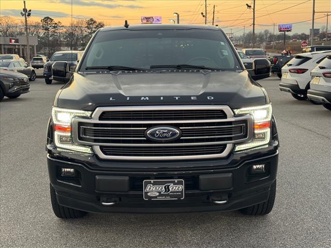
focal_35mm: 48
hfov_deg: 39.7
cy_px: 124
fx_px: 459
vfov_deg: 30.3
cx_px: 166
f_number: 1.78
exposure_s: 1/62
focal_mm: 6.76
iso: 100
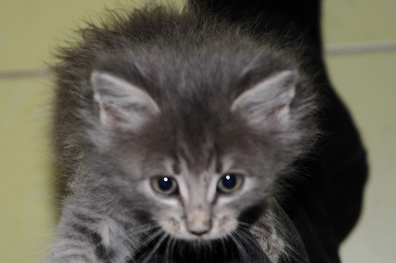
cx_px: 117
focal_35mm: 183
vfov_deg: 7.5
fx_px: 2011
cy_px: 150
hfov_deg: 11.2
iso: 250
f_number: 4.5
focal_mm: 70
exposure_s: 1/60
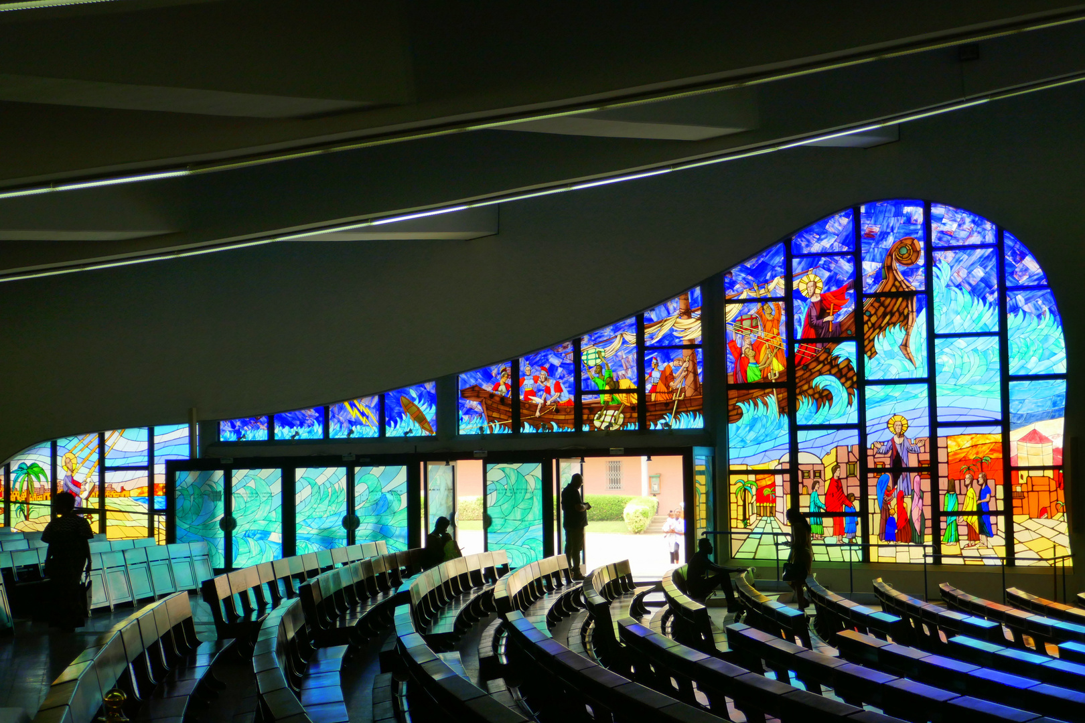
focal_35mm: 65
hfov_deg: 31.0
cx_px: 542
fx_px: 1959
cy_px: 362
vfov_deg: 20.9
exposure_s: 1/80
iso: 200
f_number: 4.4
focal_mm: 23.7
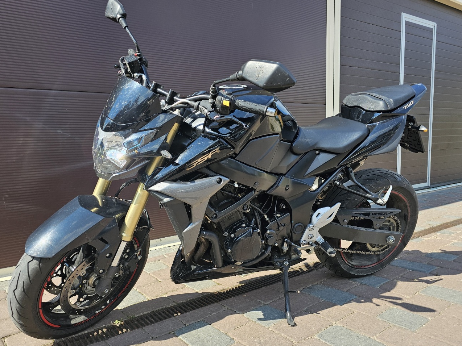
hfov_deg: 67.1
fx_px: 347
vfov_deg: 52.9
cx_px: 208
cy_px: 192
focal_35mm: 26
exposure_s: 1/769
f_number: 1.7
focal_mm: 6.3
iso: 32
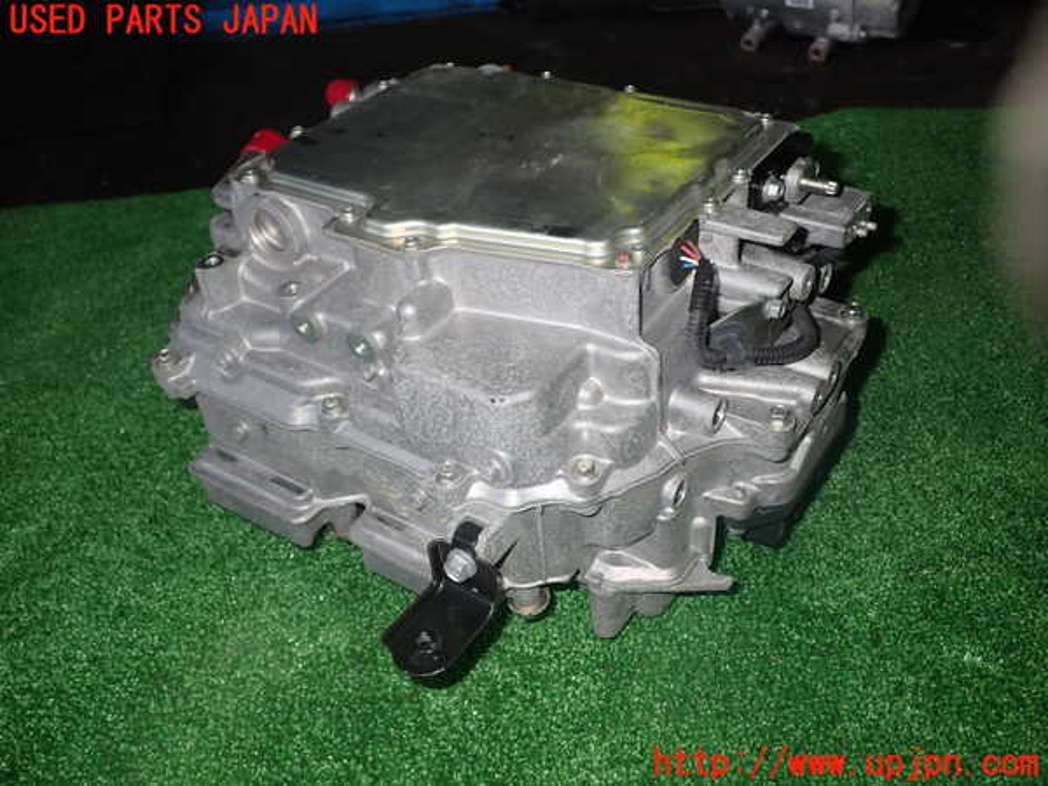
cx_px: 524
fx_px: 969
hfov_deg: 56.8
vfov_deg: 44.2
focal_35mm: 32
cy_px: 393
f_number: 7.1
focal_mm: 5.79
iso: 200
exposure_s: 1/30
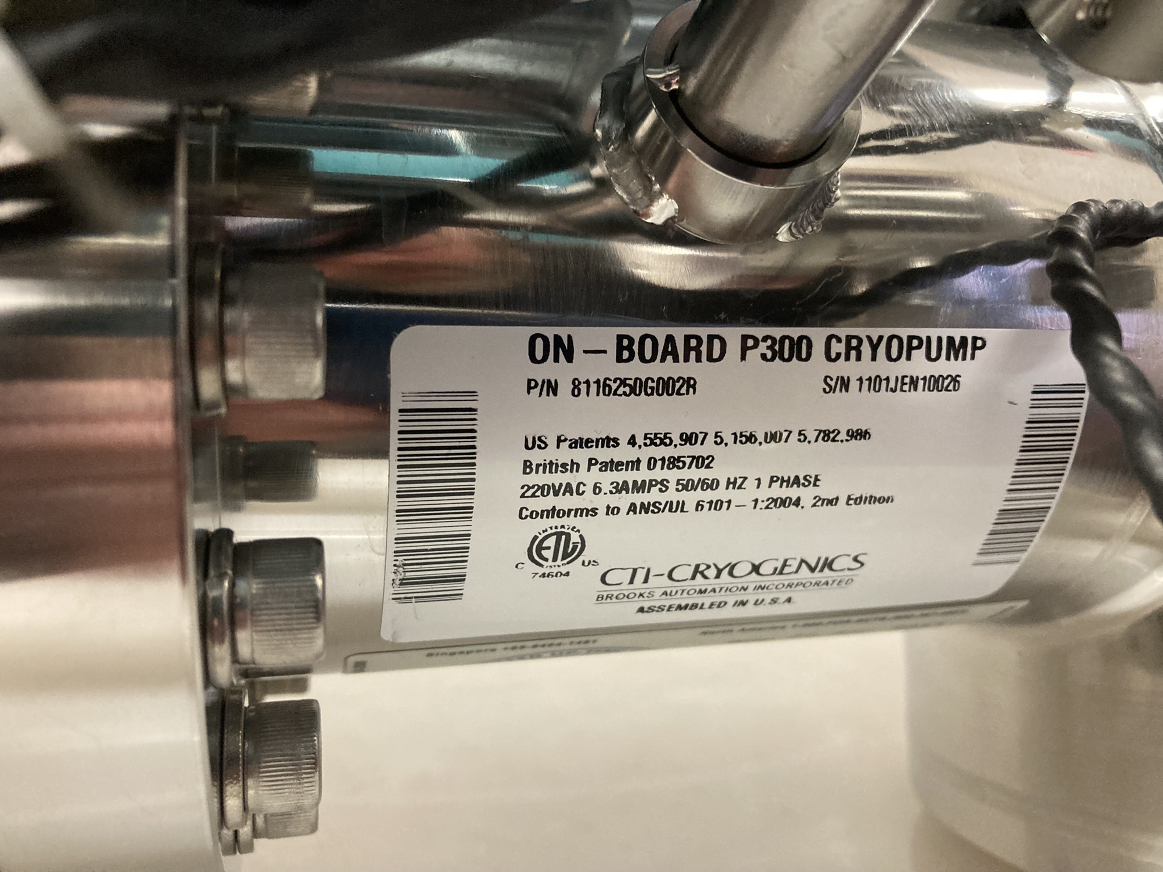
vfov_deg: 49.7
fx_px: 941
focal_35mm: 28
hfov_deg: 63.4
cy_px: 436
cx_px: 582
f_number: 1.8
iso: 320
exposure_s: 1/33
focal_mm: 3.99
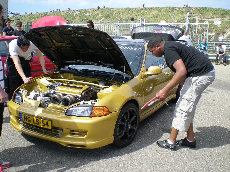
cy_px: 86
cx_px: 115
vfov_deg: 37.7
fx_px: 252
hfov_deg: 49.0
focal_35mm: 38
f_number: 4.6
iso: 50
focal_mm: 6.3
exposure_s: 1/216
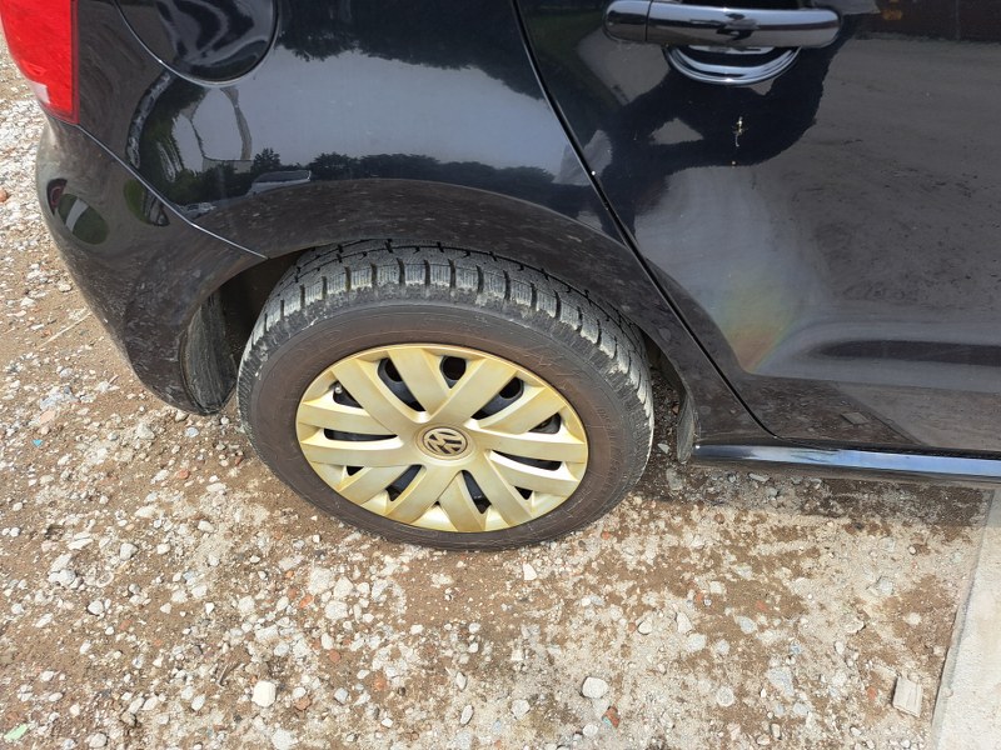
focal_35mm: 24
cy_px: 375
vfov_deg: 56.8
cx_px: 500
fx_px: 694
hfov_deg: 71.6
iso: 50
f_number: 1.8
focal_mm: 5.23
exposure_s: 1/416
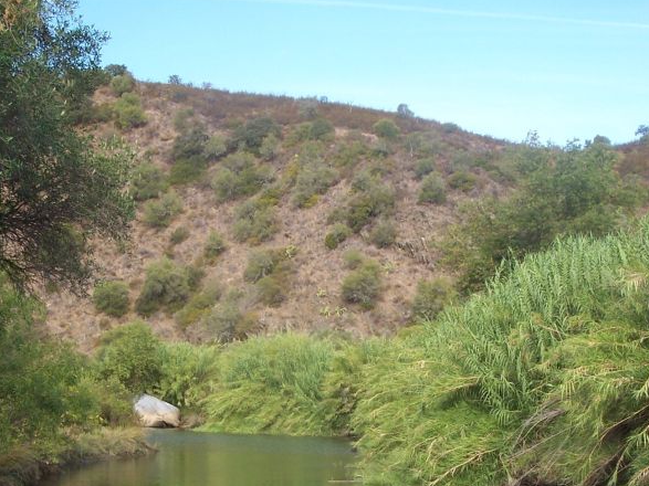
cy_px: 348
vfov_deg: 21.5
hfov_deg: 28.5
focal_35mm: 68
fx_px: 1275
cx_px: 282
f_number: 2.8
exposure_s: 1/60
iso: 100
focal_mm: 8
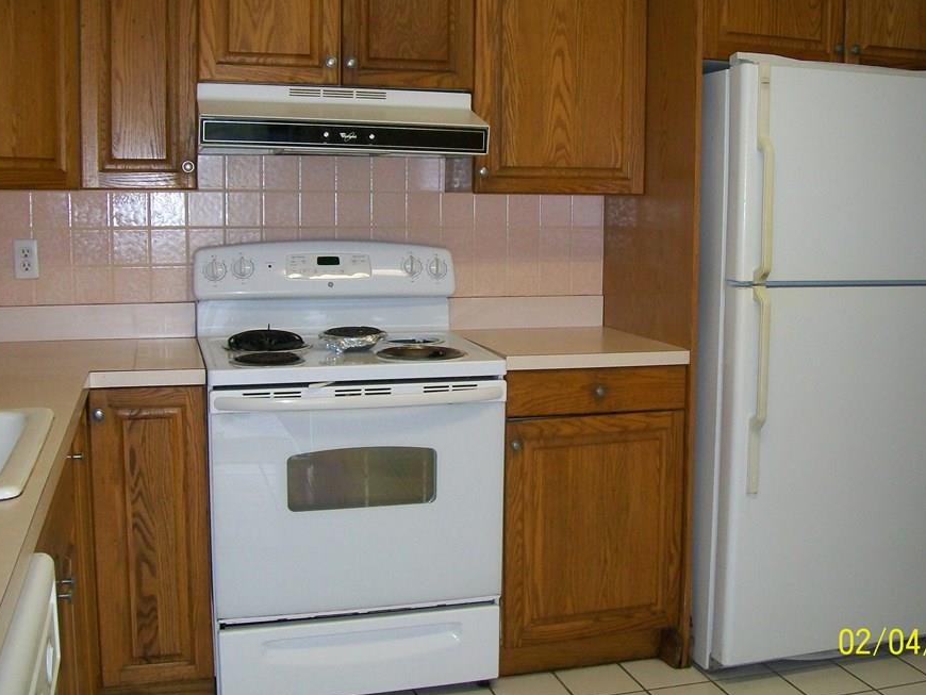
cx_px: 514
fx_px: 1070
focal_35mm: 40
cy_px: 324
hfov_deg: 46.7
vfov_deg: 36.0
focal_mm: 6.1
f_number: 2.7
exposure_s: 1/60
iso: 160
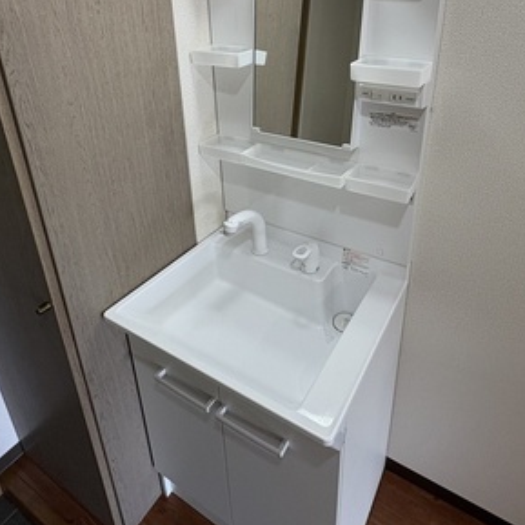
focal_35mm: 24
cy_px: 156
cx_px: 296
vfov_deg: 62.6
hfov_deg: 64.8
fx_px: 412
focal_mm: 2.22
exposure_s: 1/60
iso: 160
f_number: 2.2
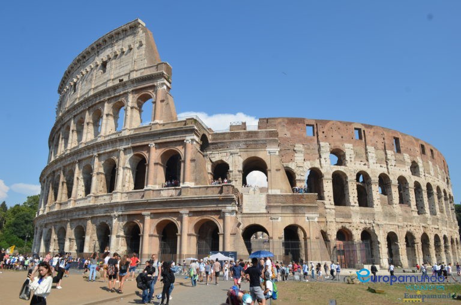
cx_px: 230
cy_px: 152
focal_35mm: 26
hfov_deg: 70.5
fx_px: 326
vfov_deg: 50.2
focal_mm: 17
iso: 100
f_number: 8
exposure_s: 1/250
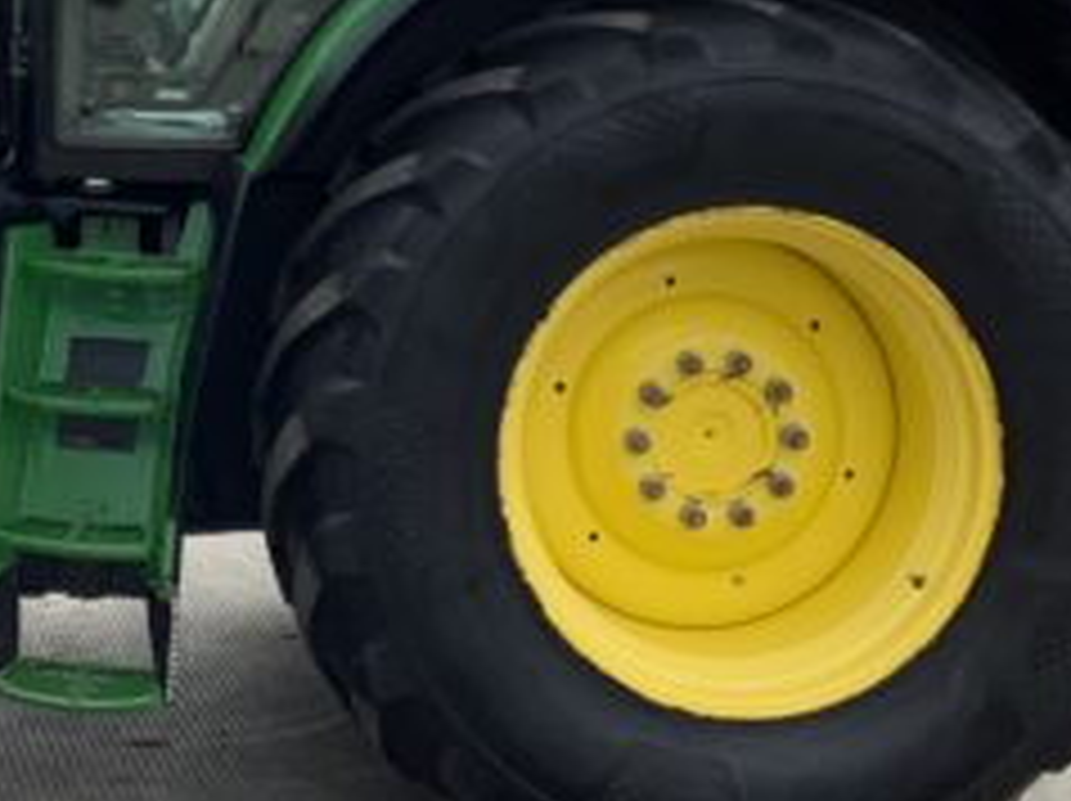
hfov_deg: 24.7
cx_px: 243
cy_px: 27
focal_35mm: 78
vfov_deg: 18.4
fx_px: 2411
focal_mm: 3
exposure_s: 1/1786
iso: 16
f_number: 1.8
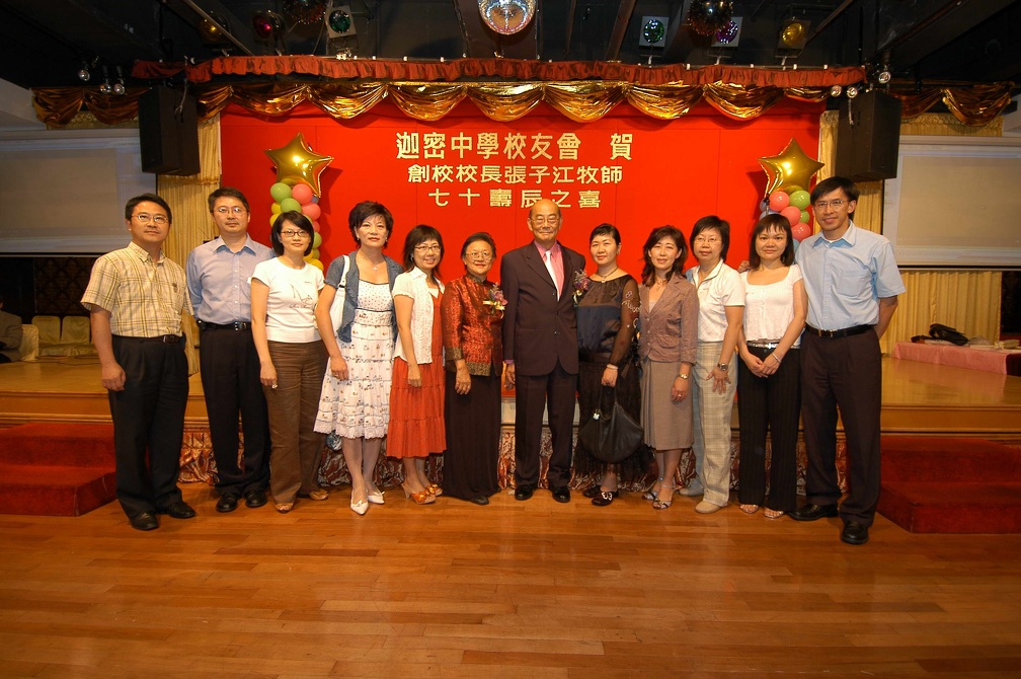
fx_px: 510
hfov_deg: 90.1
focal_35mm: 18
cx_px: 510
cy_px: 340
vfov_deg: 67.3
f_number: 4
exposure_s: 1/60
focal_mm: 12
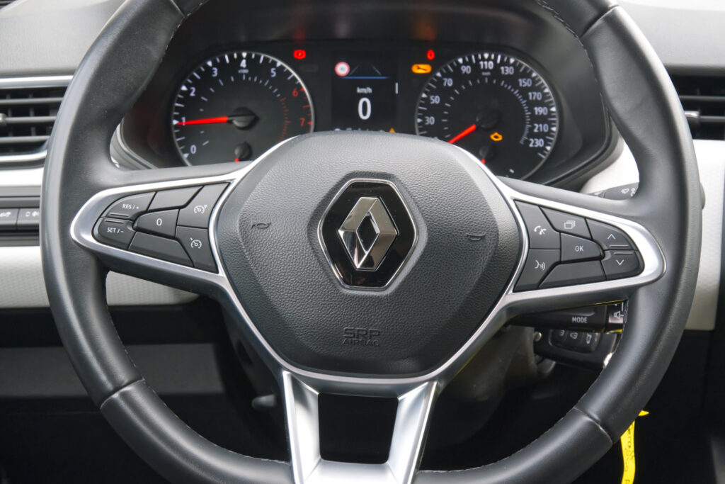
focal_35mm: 68
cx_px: 362
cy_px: 242
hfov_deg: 29.7
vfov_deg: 20.0
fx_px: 1370
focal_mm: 45
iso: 2000
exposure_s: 1/160
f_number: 9
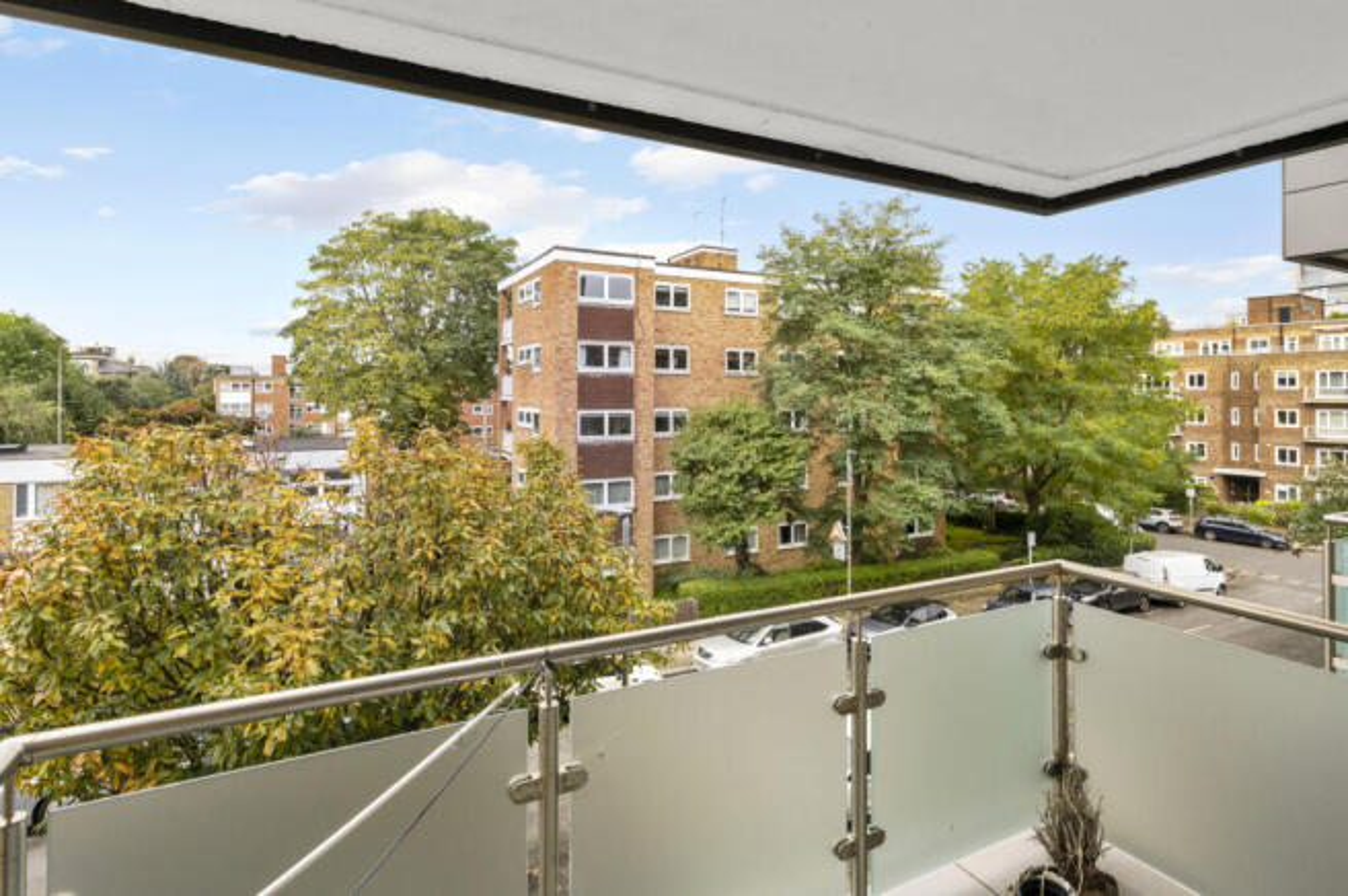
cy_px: 448
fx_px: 524
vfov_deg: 81.1
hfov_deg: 104.3
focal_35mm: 14
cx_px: 674
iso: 400
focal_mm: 14
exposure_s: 1/60
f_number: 16
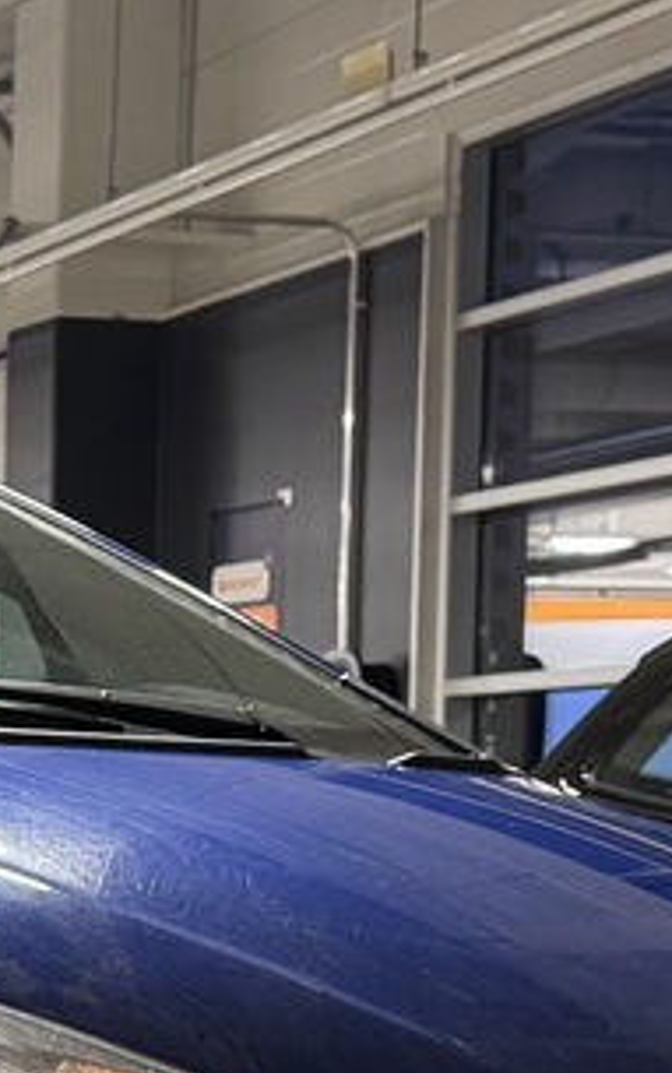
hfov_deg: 10.4
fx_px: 3511
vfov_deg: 17.1
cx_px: -500
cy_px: 964
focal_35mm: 120
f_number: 1.78
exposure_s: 1/50
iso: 500
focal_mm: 6.76
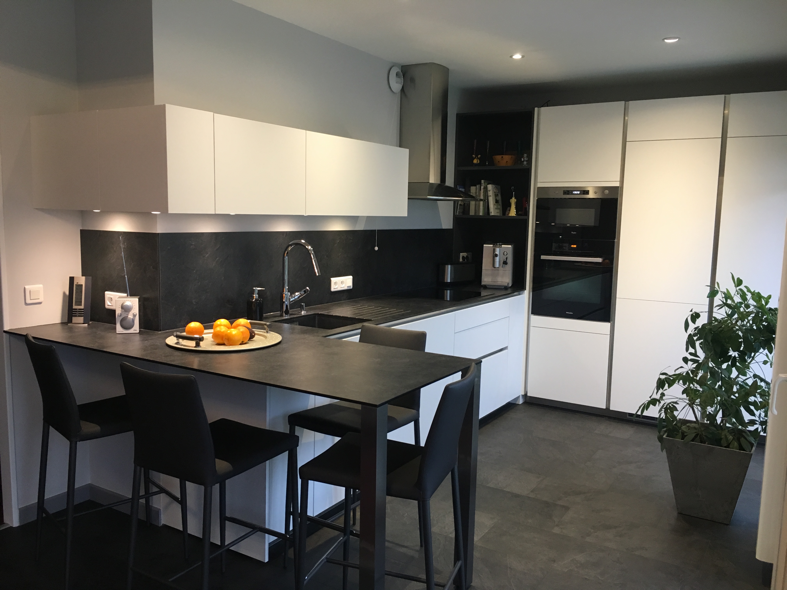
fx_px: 659
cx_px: 394
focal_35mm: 29
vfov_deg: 48.2
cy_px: 295
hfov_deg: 61.7
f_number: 2.2
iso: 125
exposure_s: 1/33
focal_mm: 4.15
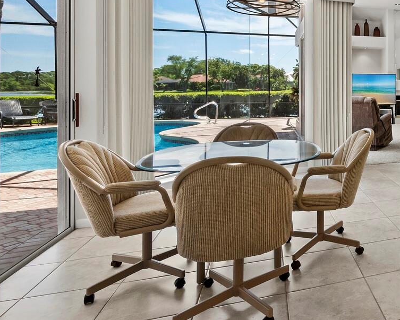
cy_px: 92
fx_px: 343
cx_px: 405
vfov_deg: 48.6
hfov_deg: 48.9
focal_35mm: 29
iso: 500
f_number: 10
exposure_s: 1/10
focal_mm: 7
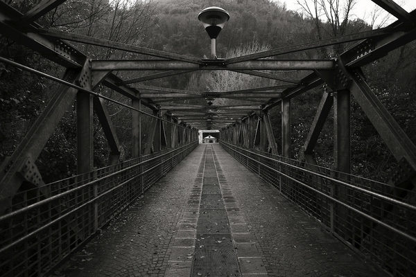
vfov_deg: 59.5
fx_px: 243
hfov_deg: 81.2
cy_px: 138
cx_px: 208
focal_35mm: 21
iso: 200
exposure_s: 1/500
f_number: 2.8
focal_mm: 14
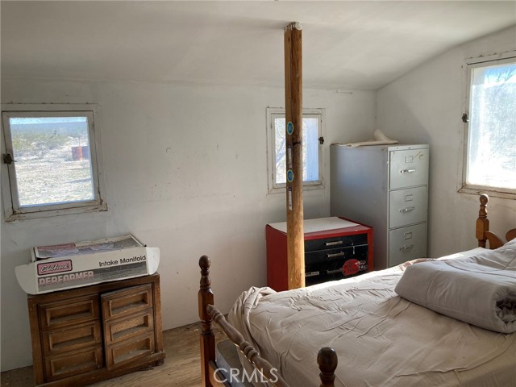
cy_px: 194
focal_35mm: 28
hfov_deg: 63.4
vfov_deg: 49.7
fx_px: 417
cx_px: 258
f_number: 1.8
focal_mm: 3.99
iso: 25
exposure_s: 1/121
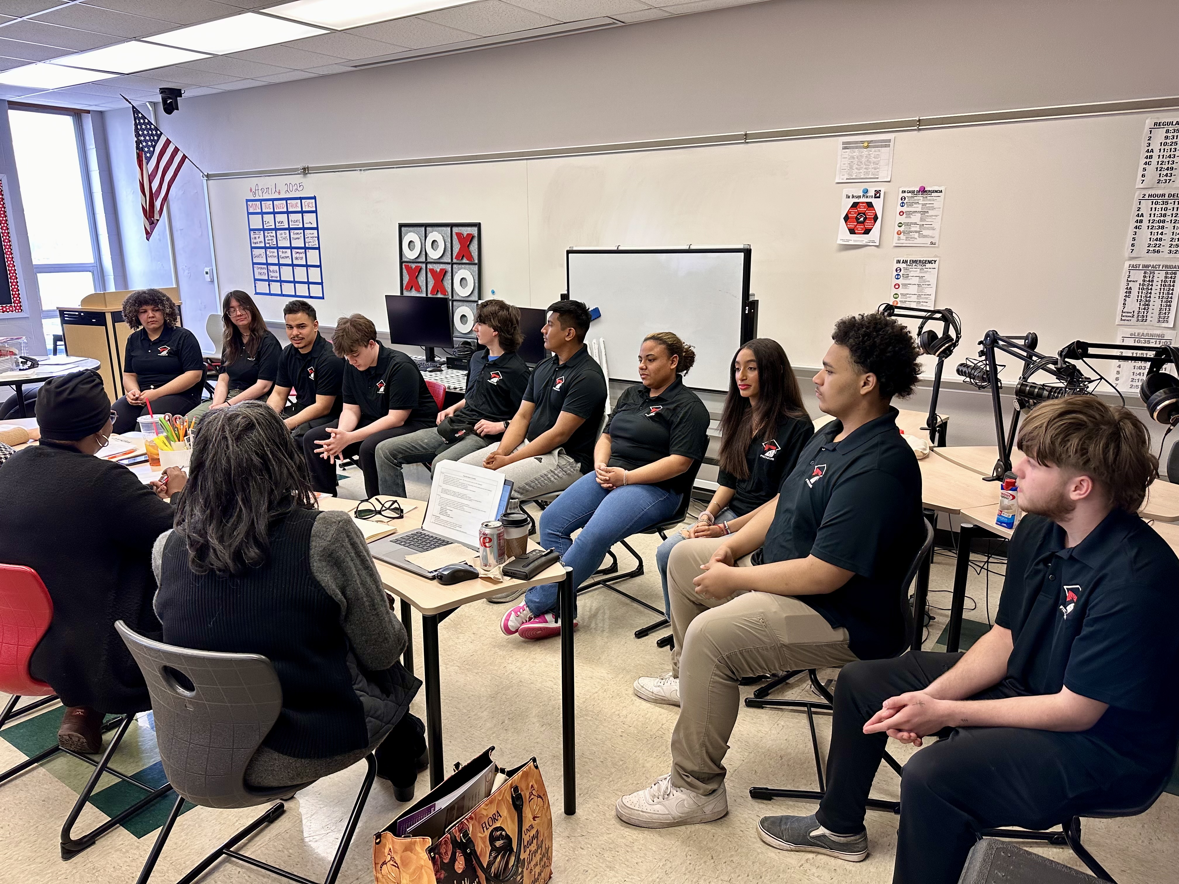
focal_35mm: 24
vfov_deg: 56.8
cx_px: 590
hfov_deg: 71.6
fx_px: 817
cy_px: 442
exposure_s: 1/120
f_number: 1.78
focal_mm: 6.86
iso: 200
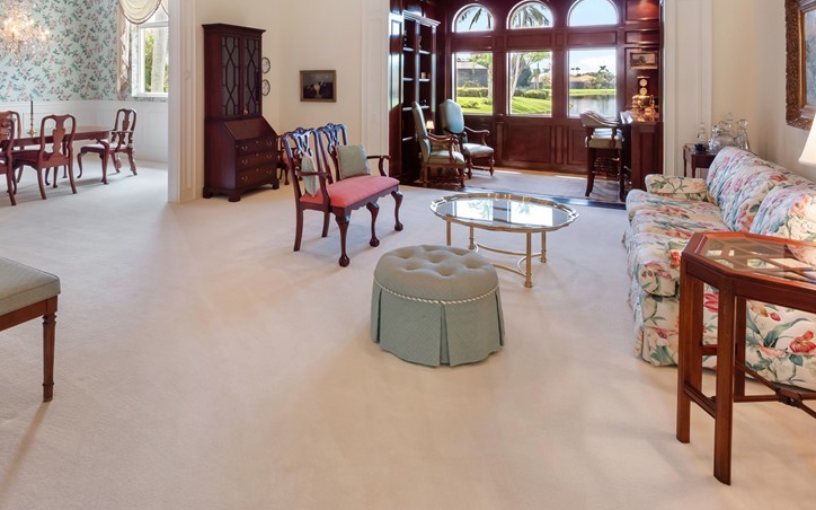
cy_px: 86
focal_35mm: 21
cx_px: 353
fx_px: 467
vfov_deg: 52.6
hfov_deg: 81.9
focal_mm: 7
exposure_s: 1/5
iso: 200
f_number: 7.1
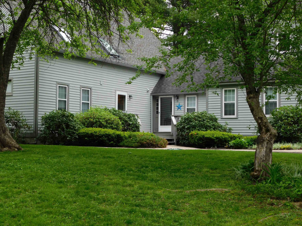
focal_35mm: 59
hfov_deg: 32.7
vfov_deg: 24.8
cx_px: 151
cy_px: 113
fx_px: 515
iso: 125
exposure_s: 1/160
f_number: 4
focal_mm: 10.4
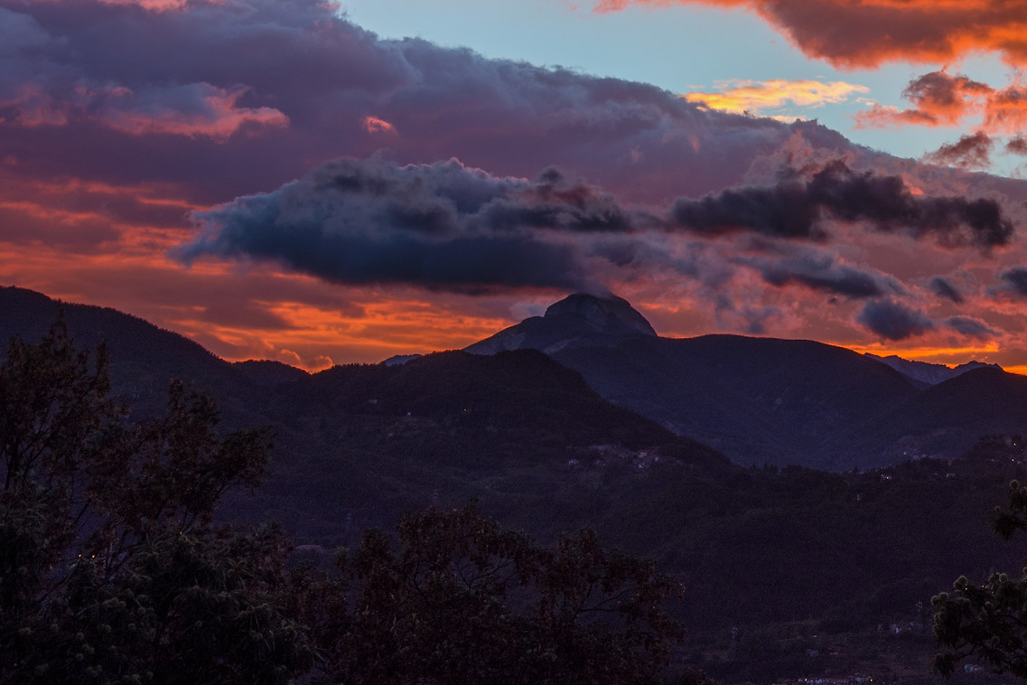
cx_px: 1063
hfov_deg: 13.3
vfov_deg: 9.0
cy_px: 98
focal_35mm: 152
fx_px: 4336
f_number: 10
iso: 100
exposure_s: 1/6
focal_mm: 48
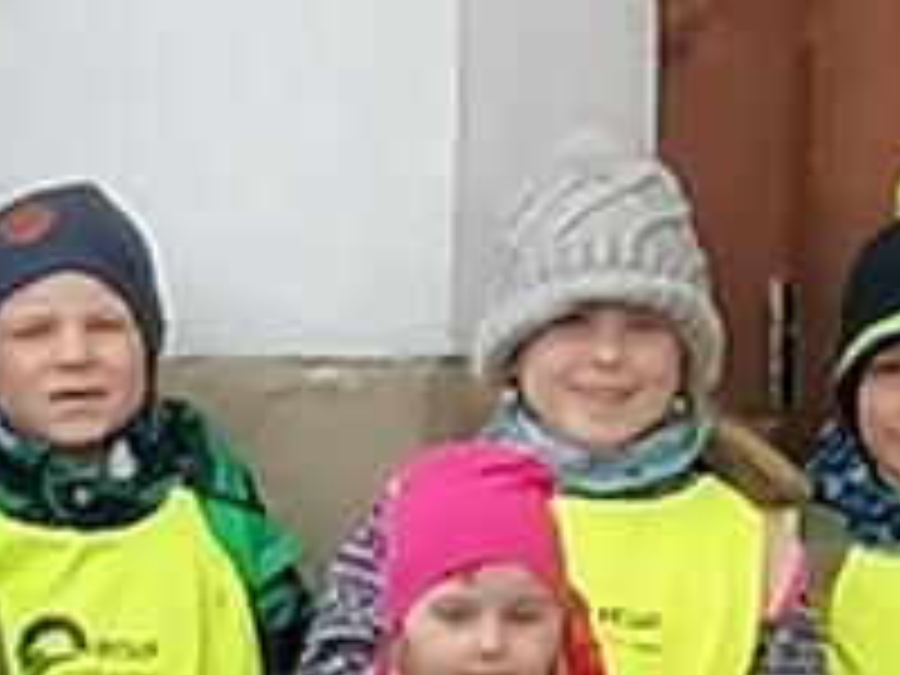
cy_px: 310
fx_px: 14118
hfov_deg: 3.6
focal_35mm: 543
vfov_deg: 2.7
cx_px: 2232
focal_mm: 4.75
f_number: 1.8
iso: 50
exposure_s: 1/231
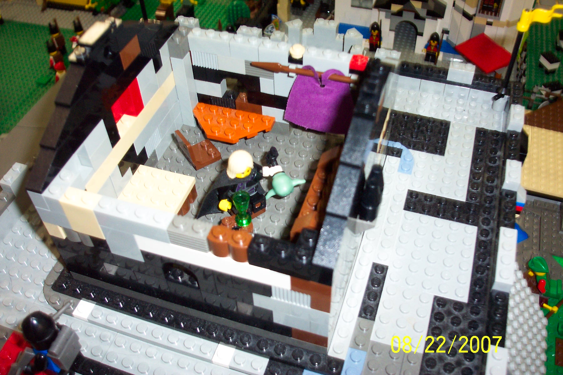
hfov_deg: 54.4
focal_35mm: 35
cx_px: 282
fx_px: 547
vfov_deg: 37.9
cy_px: 188
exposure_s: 1/30
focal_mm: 7.5
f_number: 2.8
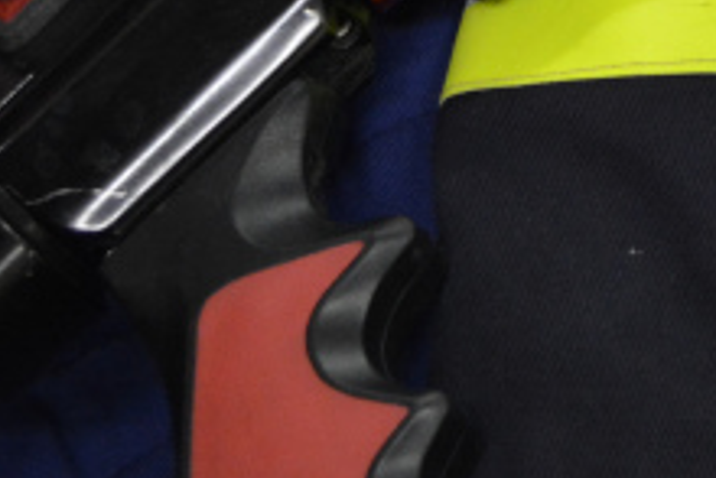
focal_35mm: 180
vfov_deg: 7.4
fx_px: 3582
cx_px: 700
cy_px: -351
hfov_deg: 11.3
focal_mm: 22
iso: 1100
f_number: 3.8
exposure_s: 1/30
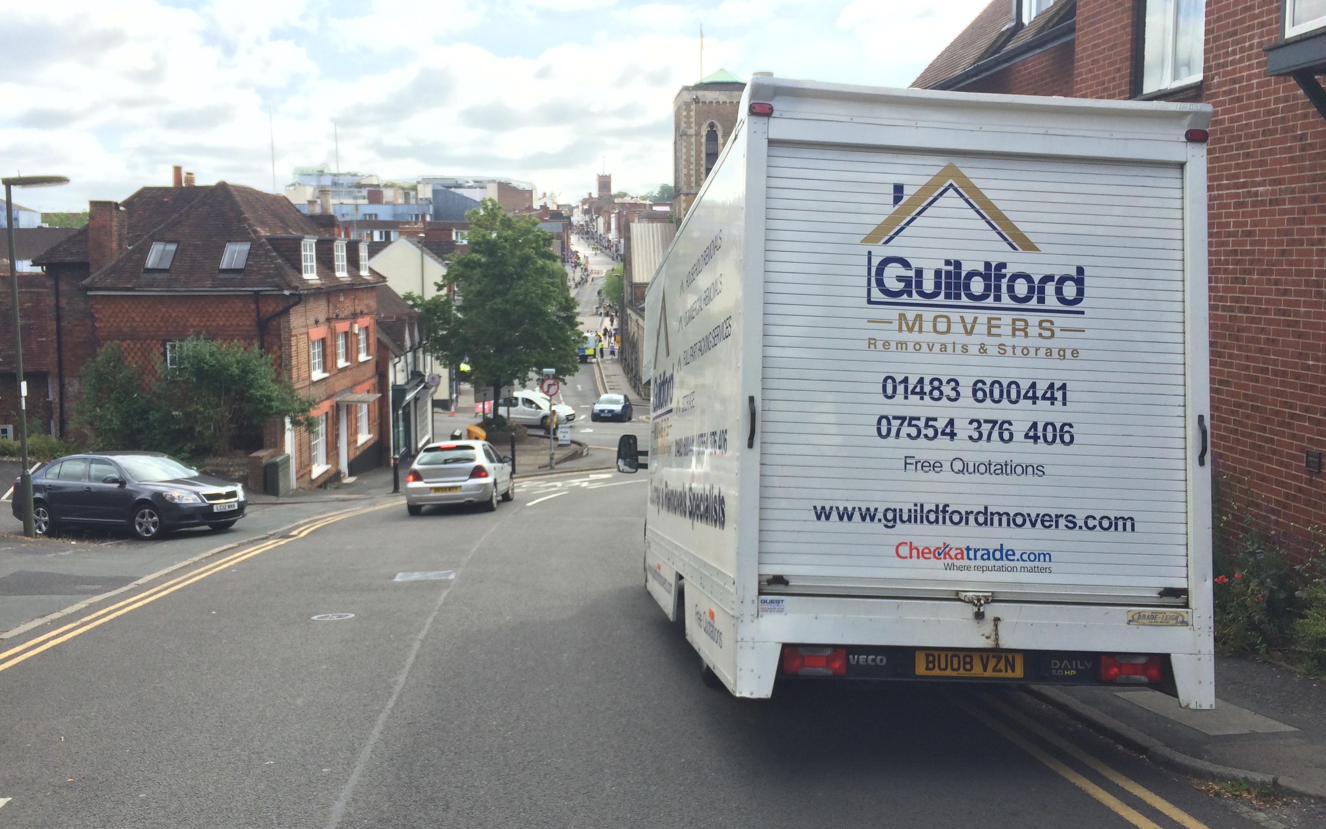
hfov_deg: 61.2
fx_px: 1120
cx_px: 658
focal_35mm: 31
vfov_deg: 40.6
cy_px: 373
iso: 32
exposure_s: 1/662
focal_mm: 4.15
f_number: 2.2
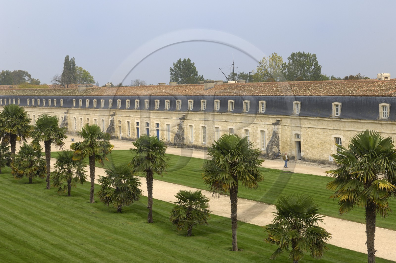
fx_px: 824
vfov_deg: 18.1
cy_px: 132
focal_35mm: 75
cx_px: 198
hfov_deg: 27.0
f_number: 7.1
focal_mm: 50
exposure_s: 1/160
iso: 100
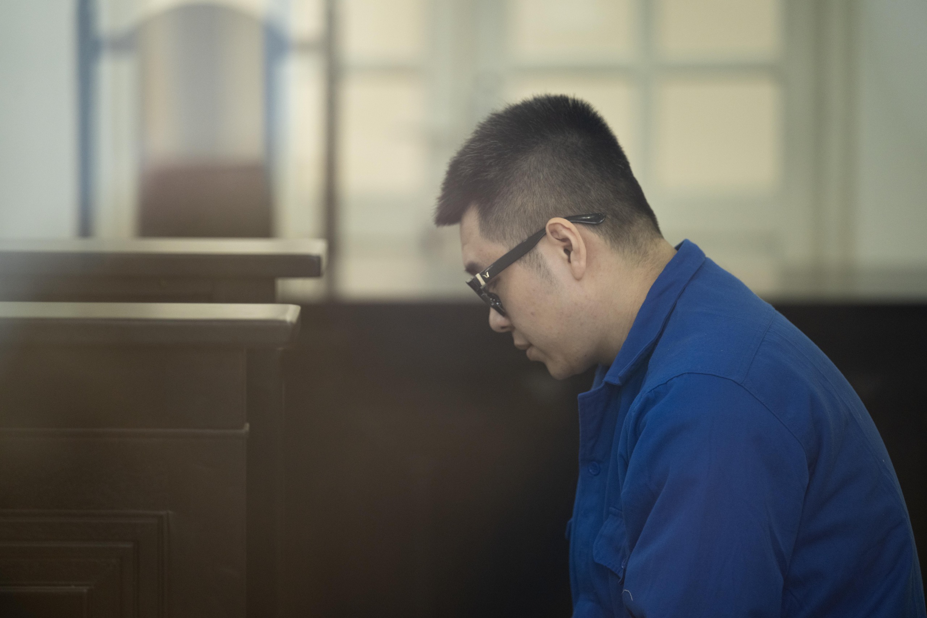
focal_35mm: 175
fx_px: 4506
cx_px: 464
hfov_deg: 11.7
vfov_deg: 7.8
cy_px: 309
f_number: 2.8
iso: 1000
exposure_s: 1/320
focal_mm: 175
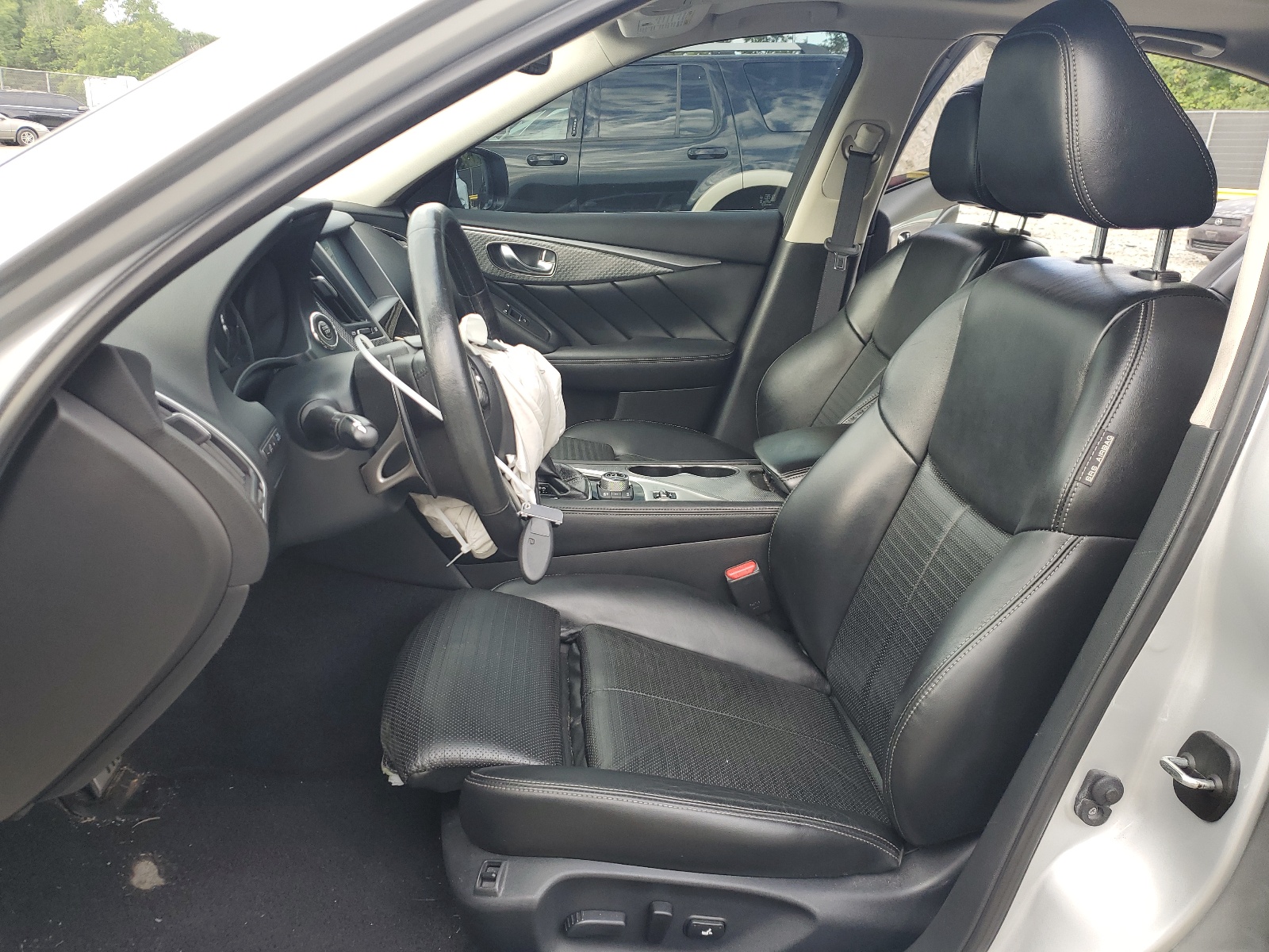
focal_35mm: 26
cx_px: 634
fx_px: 953
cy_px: 476
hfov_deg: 67.3
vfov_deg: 53.1
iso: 50
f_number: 1.5
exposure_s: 1/156
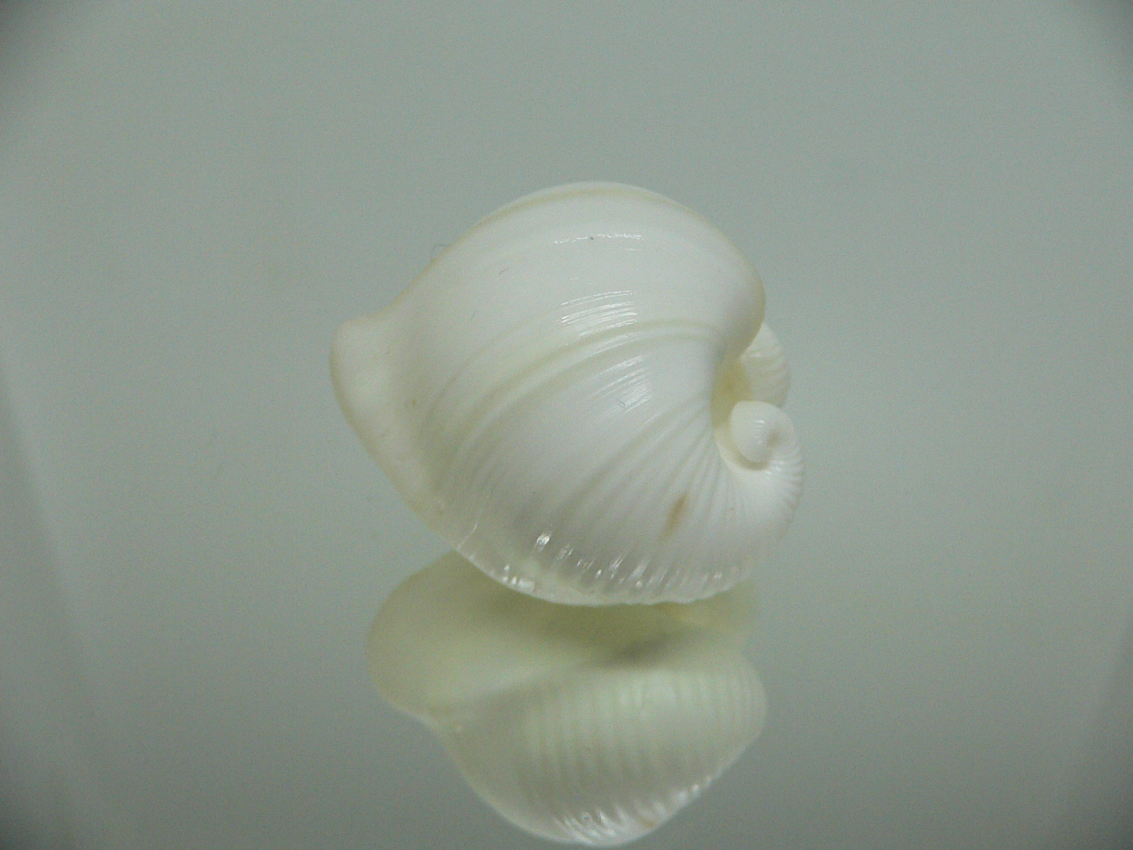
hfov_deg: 52.6
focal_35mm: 35
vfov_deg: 40.7
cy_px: 425
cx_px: 566
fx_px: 1146
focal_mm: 4.6
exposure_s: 1/60
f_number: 2.8
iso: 200
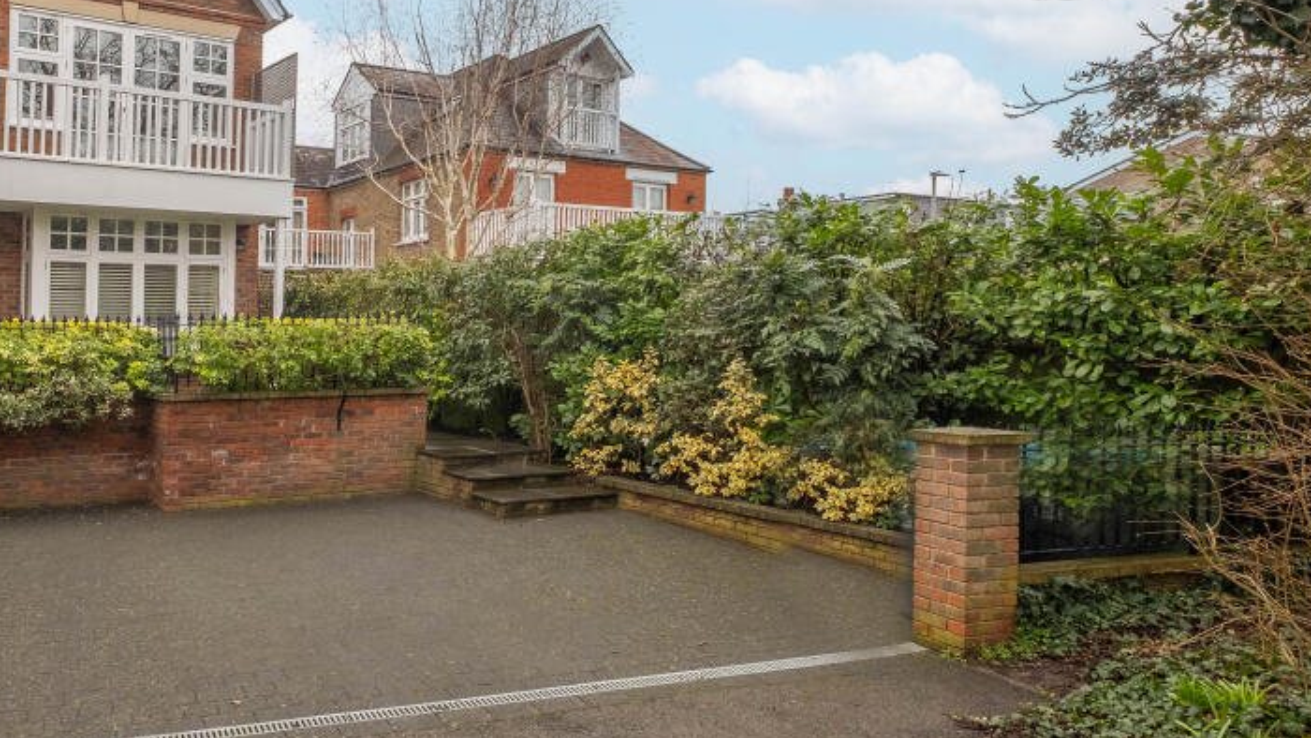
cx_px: 403
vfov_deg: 49.1
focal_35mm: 23
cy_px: 280
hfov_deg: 75.4
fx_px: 800
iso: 400
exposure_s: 1/100
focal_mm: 10
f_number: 7.1
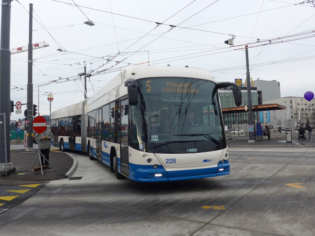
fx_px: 282
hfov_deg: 58.4
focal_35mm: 31
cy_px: 118
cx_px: 158
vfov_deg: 45.4
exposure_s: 1/250
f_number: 2.8
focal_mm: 6.5
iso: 80
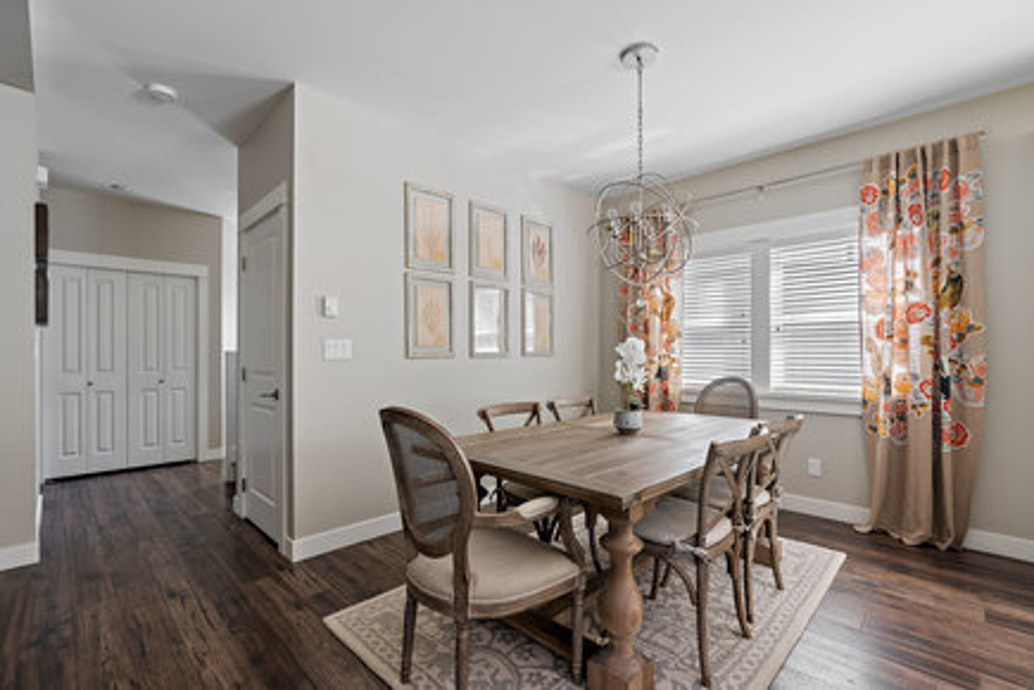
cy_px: 345
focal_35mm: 16
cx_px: 517
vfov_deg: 73.7
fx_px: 460
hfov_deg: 96.7
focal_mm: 16
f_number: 7.1
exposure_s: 1/4
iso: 400
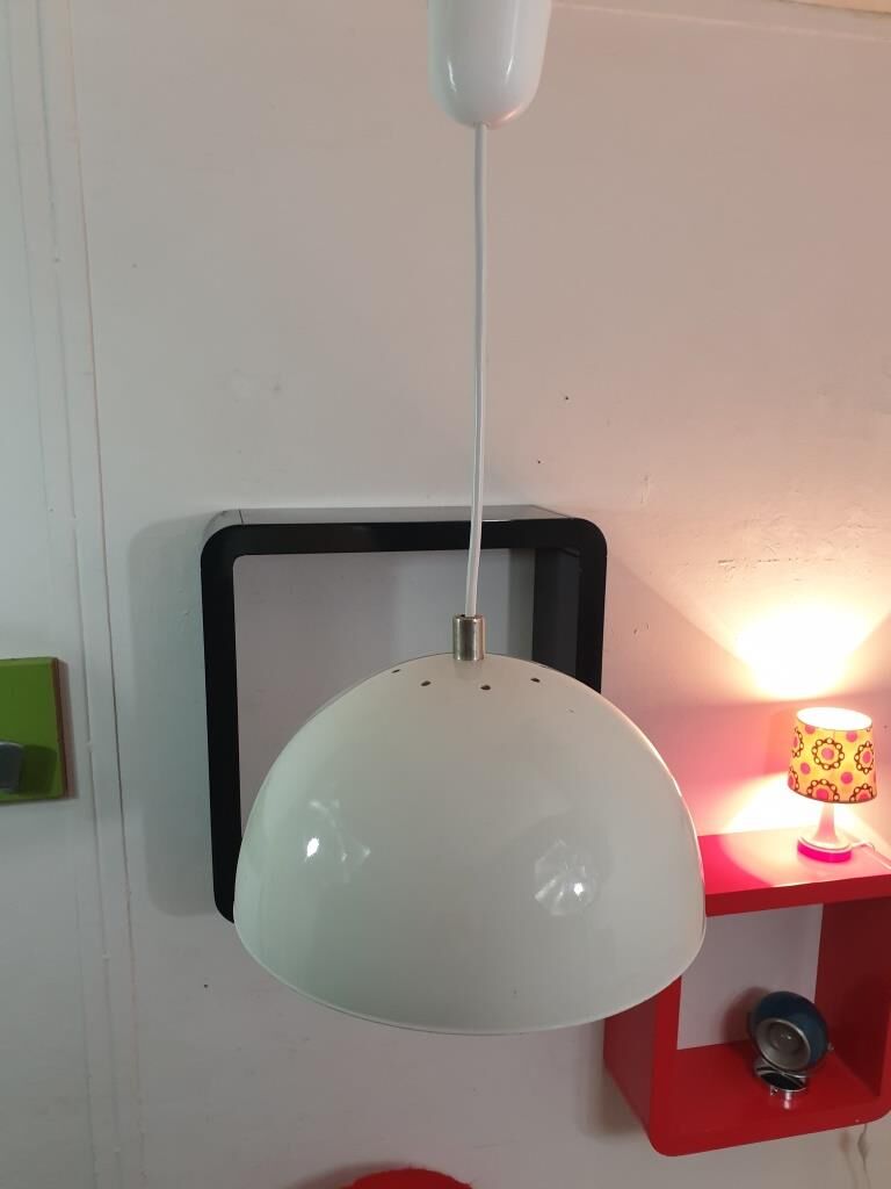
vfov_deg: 67.3
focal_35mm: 26
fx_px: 892
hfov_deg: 53.1
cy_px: 594
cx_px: 446
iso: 250
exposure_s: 1/50
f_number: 2.4
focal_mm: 4.3
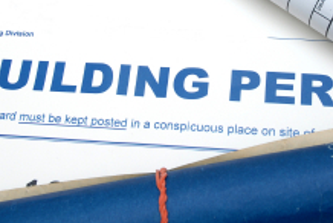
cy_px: 86
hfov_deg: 28.8
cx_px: 191
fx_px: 648
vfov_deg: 19.5
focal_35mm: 70
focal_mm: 24
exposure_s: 1/160
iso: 100
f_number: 10
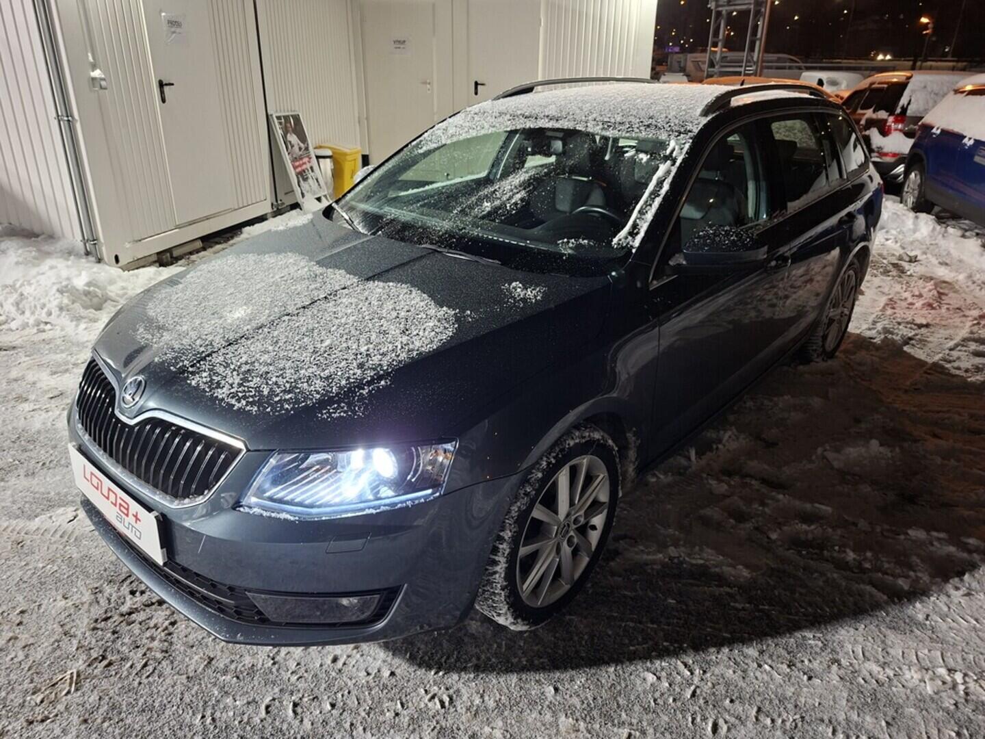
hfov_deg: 73.9
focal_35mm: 23
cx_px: 492
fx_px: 654
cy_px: 370
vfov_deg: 58.9
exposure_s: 1/33
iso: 400
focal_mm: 5.54
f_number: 1.8
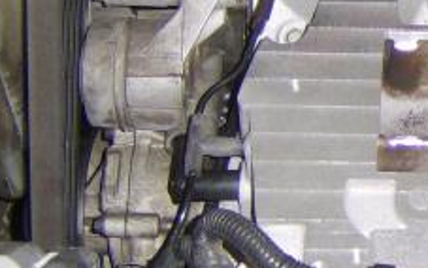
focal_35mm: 116
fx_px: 1353
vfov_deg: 11.3
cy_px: 64
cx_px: 575
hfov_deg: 16.8
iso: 141
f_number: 2.7
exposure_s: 1/30
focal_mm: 8.13
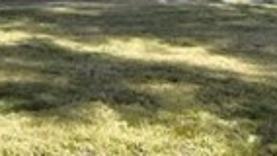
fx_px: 830
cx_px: -23
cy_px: -132
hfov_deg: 18.3
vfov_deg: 10.1
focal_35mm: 113
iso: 1250
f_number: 16
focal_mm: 10
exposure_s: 1/1000
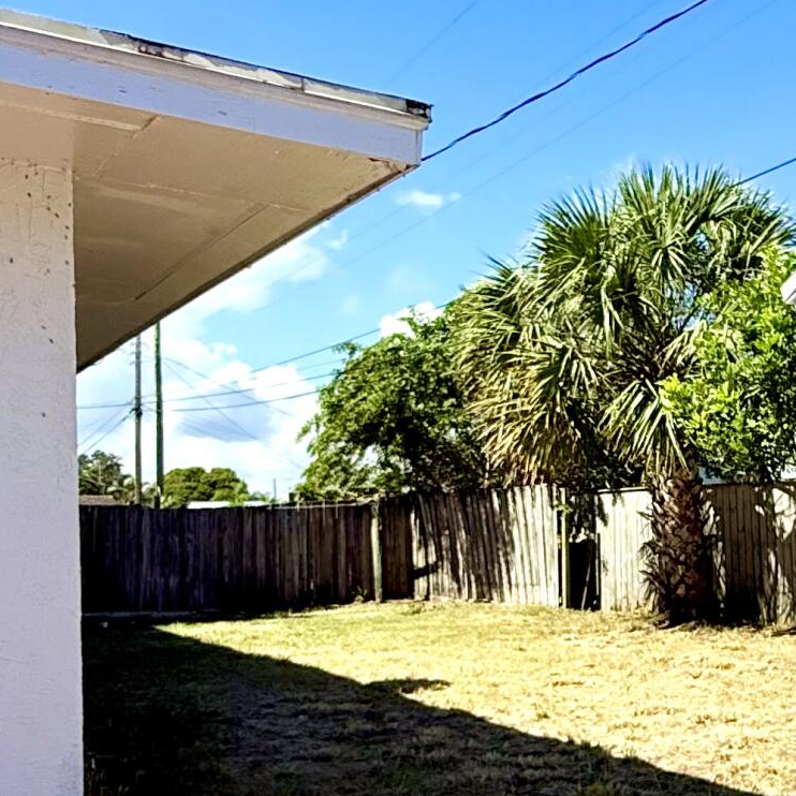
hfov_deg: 32.9
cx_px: 662
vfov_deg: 33.5
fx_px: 1301
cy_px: 566
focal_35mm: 50
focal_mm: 2.22
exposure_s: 1/2092
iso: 50
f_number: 2.2
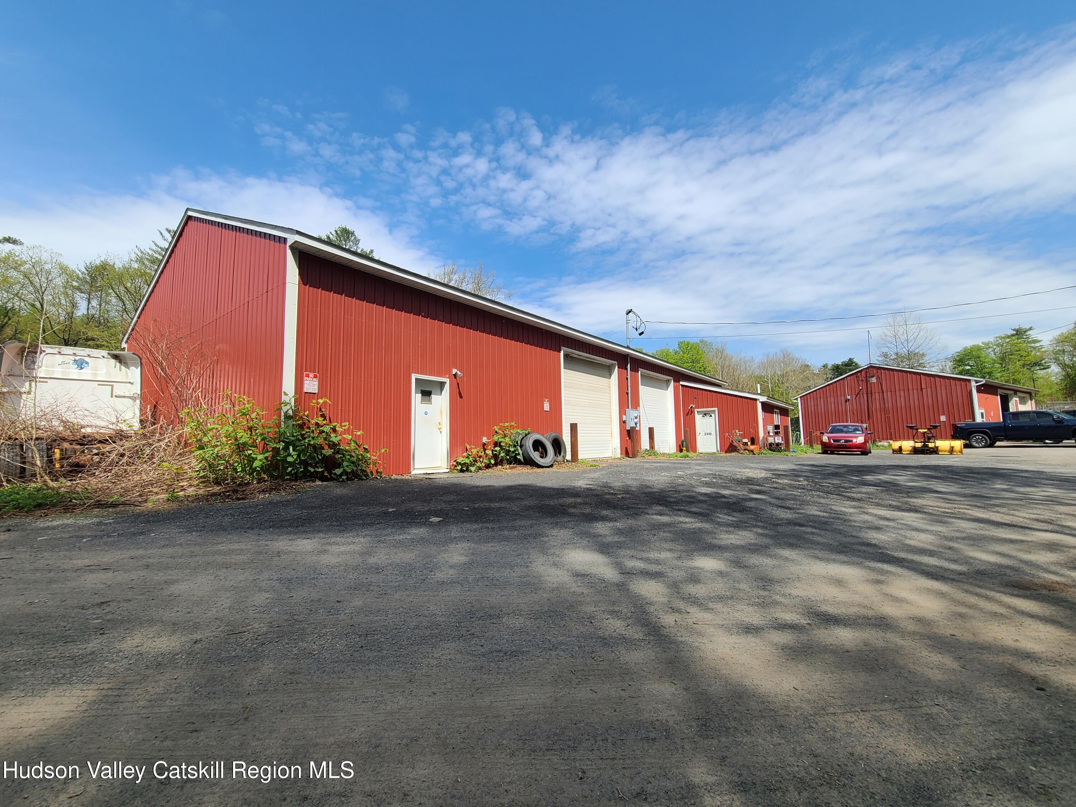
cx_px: 538
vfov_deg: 89.9
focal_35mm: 13
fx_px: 404
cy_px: 404
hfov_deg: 106.2
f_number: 2.2
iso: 50
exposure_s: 1/1497
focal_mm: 2.2
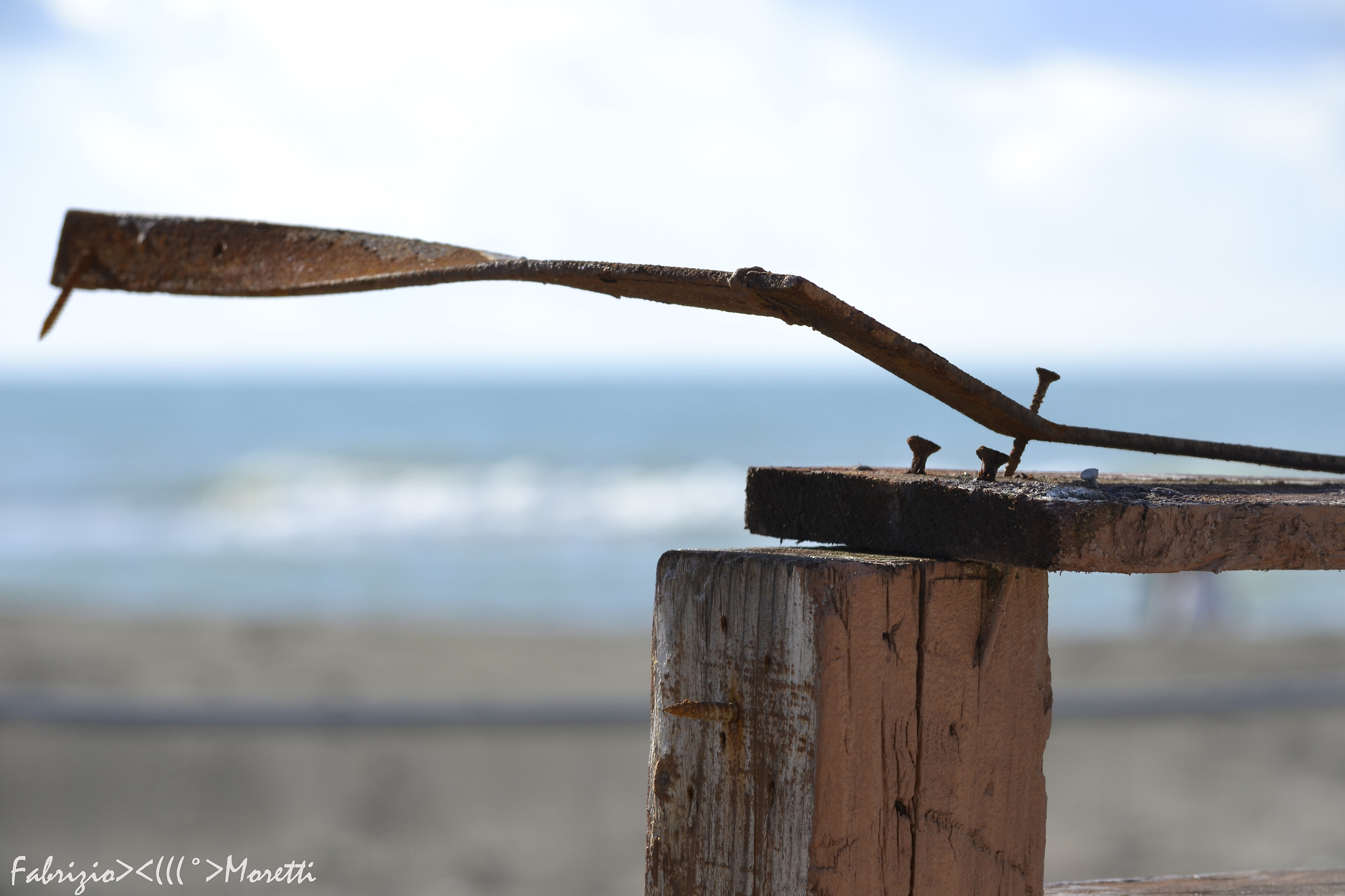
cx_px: 672
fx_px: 6164
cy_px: 448
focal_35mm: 165
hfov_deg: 12.5
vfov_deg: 8.3
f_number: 9
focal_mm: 110
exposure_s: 1/320
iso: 100
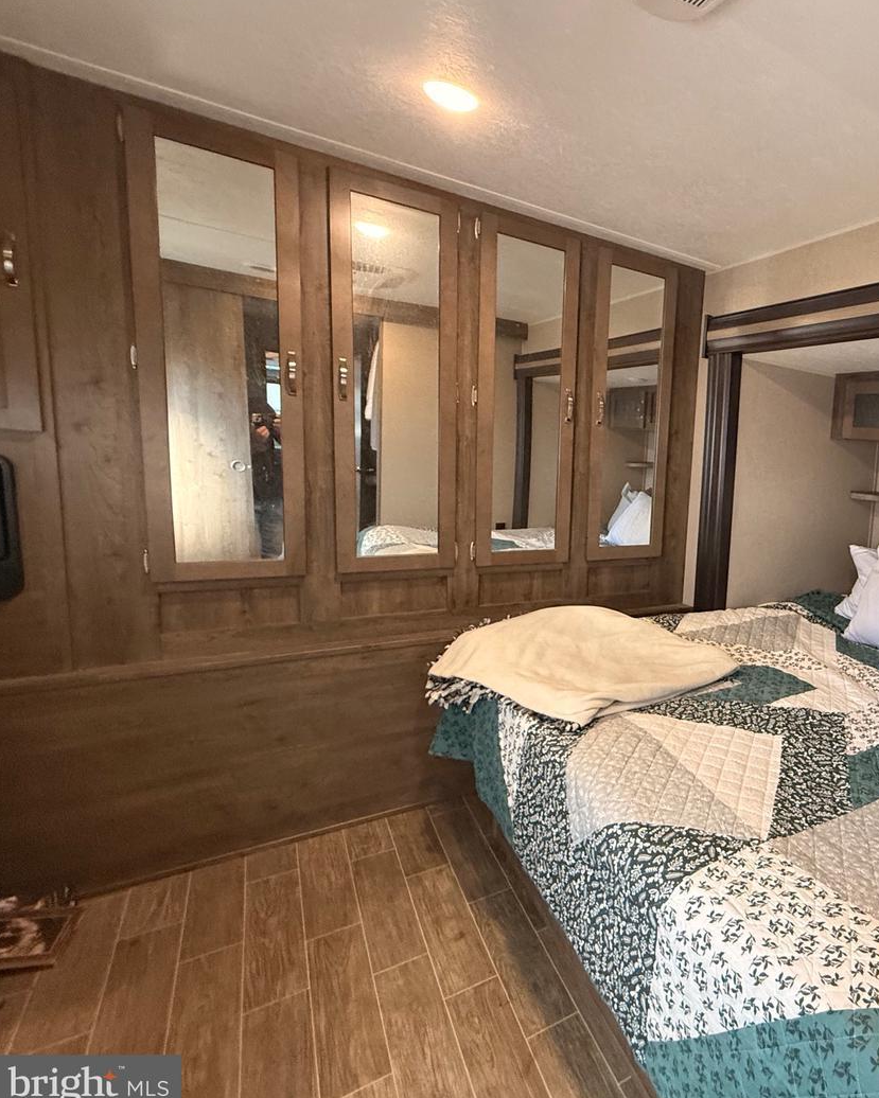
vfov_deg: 83.3
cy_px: 544
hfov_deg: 61.9
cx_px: 758
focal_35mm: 19
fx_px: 618
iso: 500
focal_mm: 2.22
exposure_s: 1/60
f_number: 2.2
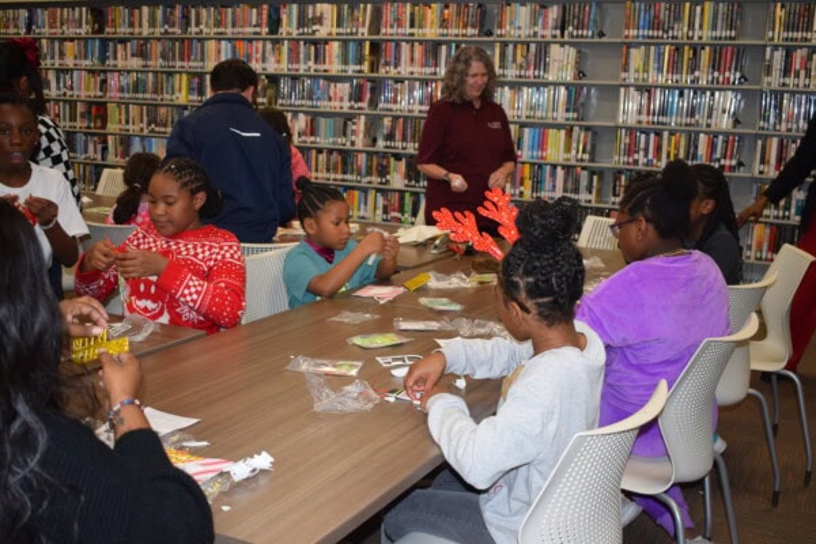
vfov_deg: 33.0
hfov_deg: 47.9
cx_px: 408
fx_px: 918
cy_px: 272
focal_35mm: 40
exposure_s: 1/100
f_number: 5
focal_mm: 27
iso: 800
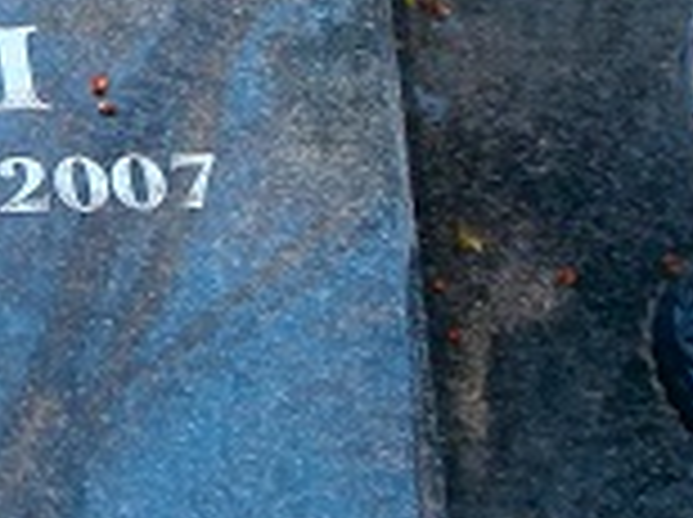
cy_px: -68
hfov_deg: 12.1
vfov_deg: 9.3
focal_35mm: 158
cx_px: -261
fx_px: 3158
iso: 100
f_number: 3.9
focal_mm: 6.67
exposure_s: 1/100
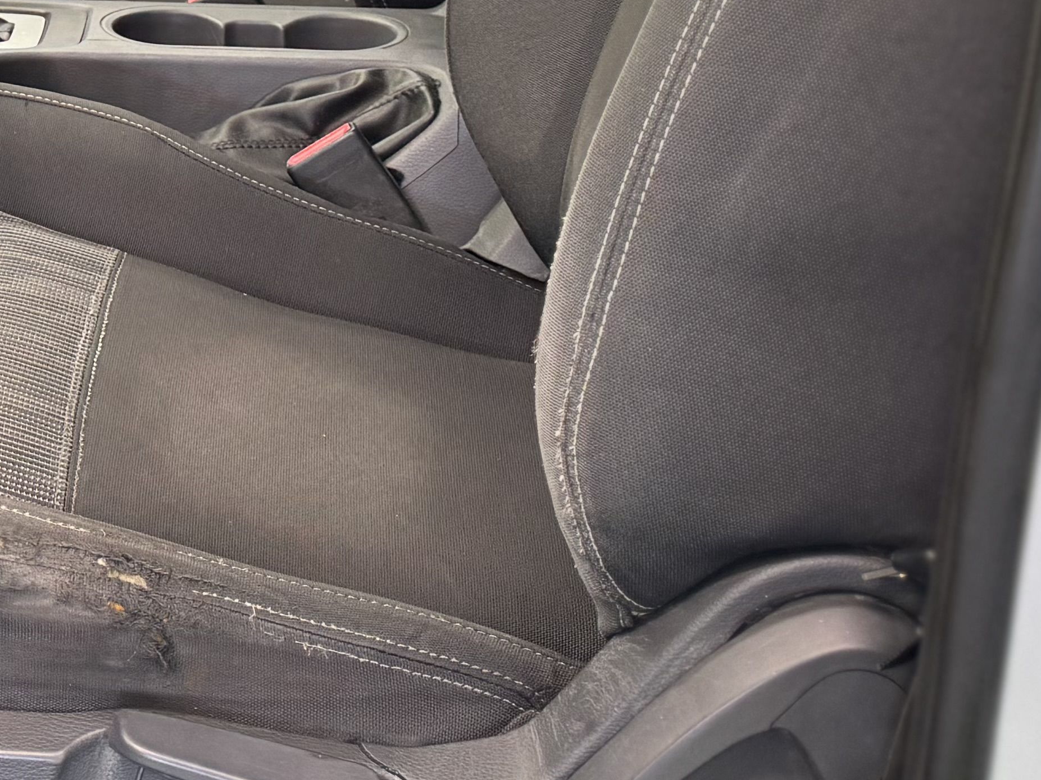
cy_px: -223
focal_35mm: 74
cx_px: -234
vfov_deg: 18.5
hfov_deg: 23.8
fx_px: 2225
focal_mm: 6.76
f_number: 1.78
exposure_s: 1/50
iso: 160
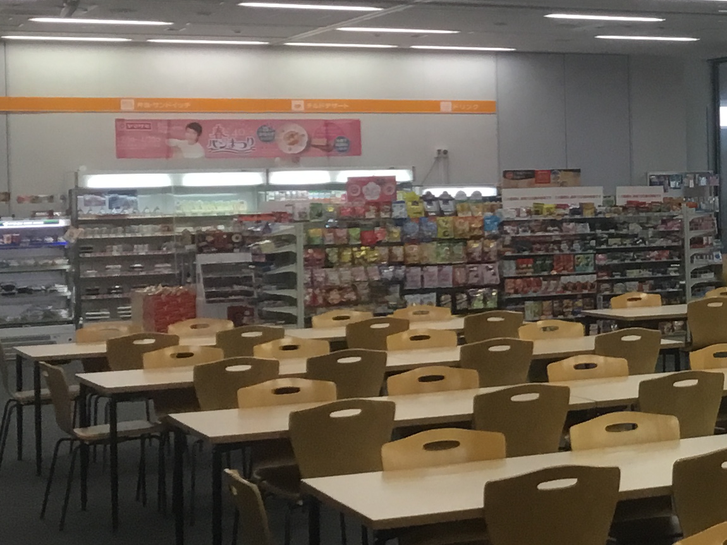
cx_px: 956
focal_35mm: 88
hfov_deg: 20.3
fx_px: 1848
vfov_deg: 16.7
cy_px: 194
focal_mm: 3.3
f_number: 2.4
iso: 25
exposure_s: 1/30
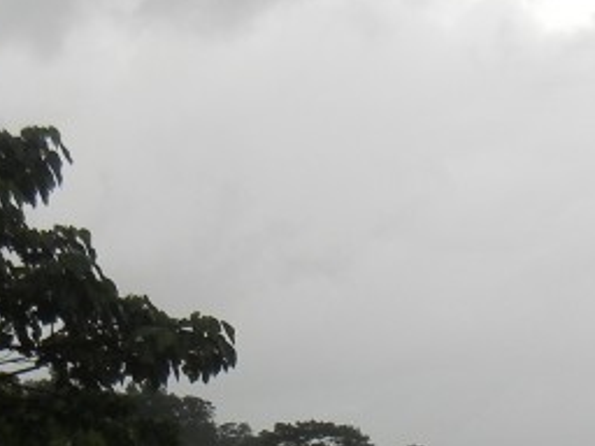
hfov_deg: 16.4
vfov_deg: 12.0
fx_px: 2063
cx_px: 337
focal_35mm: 120
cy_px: 599
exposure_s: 1/233
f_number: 3.5
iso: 160
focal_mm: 5.4
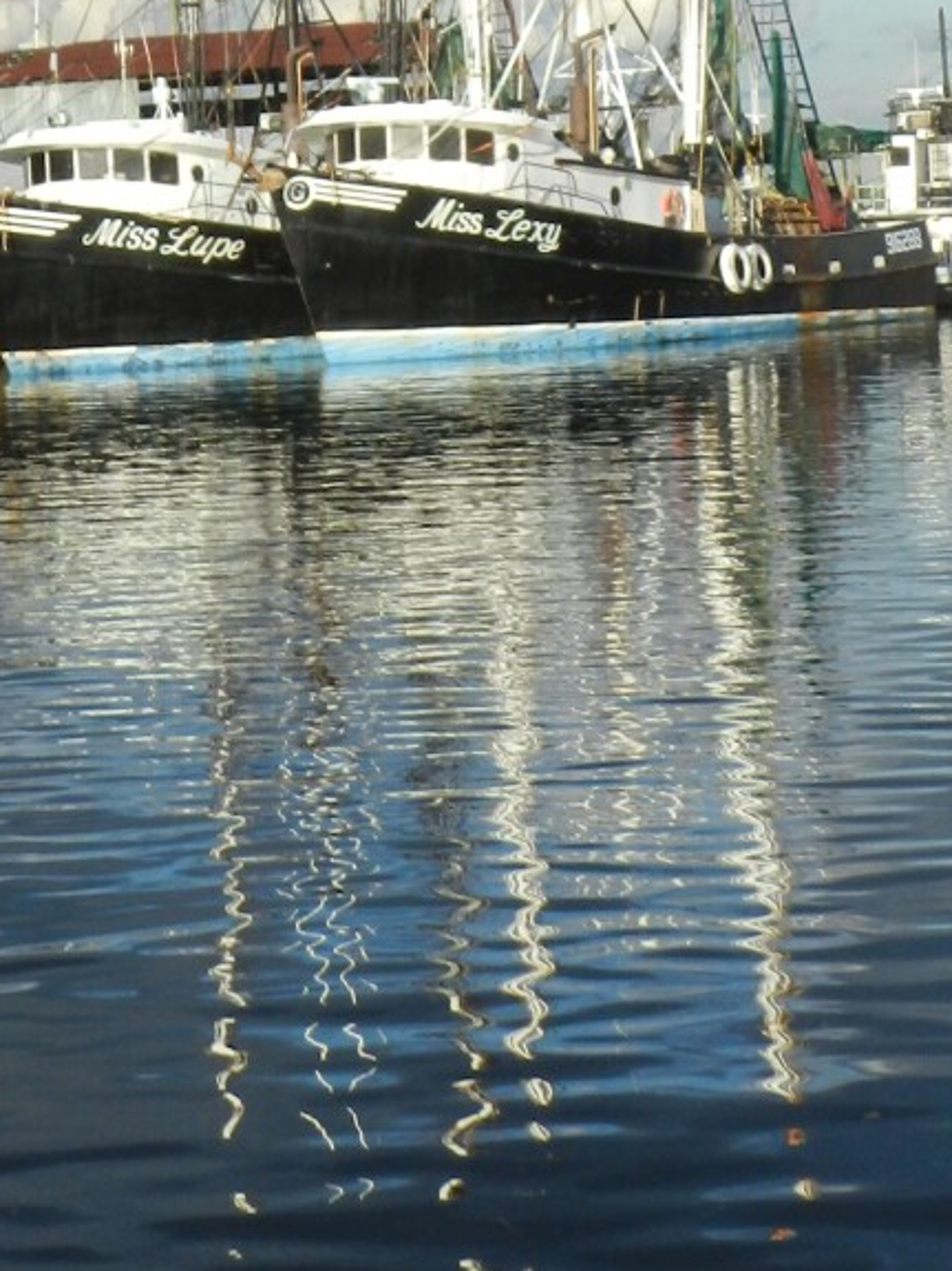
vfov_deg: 15.9
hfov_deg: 12.3
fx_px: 4402
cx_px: 304
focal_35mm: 120
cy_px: -212
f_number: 4.2
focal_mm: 8.1
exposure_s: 1/800
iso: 160
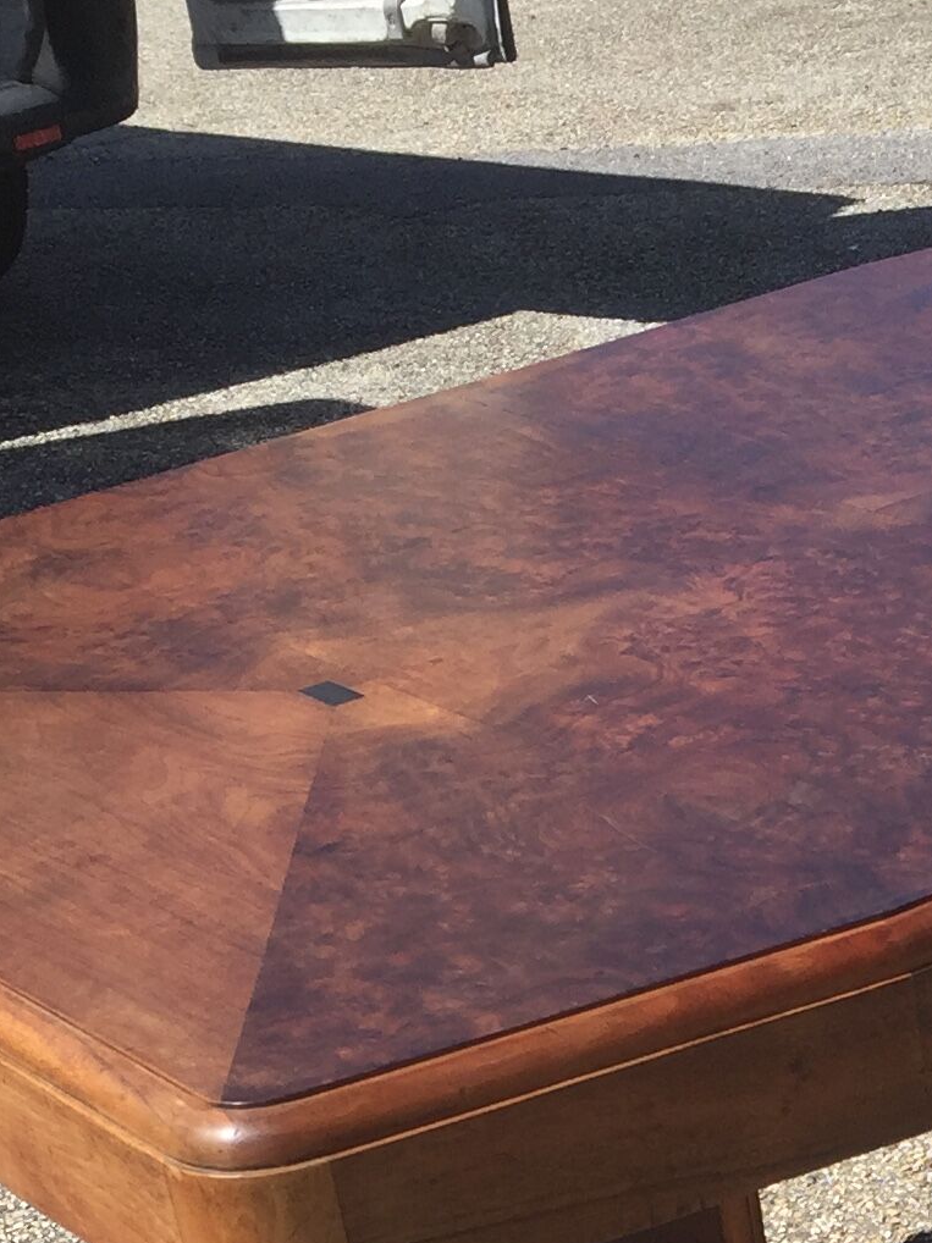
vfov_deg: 19.9
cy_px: 1476
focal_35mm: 93
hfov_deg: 15.6
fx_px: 3340
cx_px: 960
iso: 32
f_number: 2.2
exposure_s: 1/1464
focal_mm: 4.15
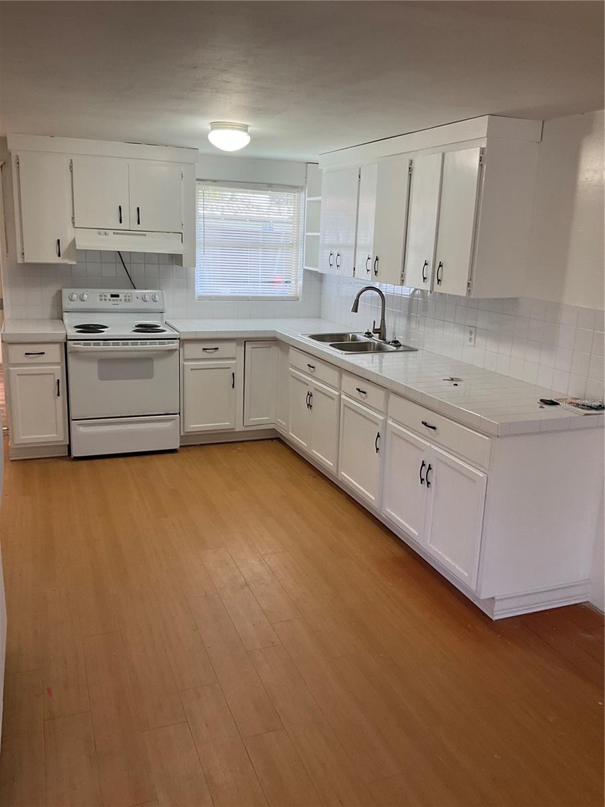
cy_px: 404
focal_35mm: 29
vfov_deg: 61.7
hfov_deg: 48.2
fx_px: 676
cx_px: 302
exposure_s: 1/99
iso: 64
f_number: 1.8
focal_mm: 3
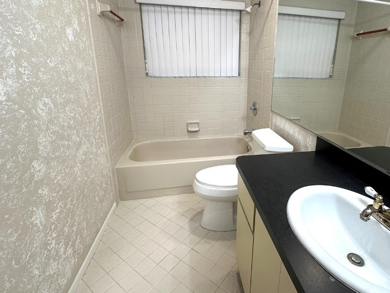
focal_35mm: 19
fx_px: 214
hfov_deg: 83.7
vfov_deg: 68.2
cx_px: 232
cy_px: 122
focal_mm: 2.22
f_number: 2.2
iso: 160
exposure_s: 1/120
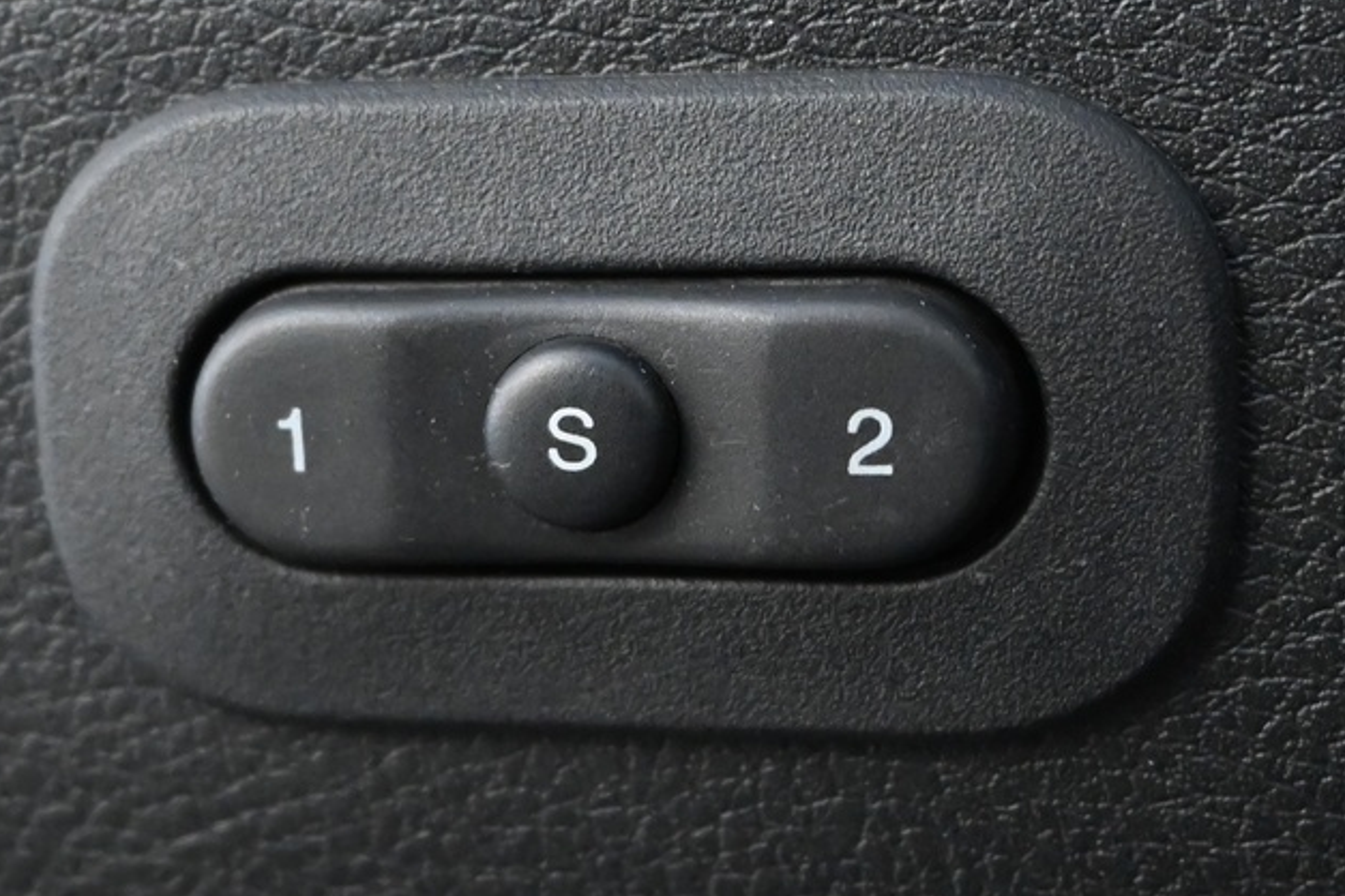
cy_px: 397
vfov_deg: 14.7
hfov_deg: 21.9
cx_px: 594
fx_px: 3474
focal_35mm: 93
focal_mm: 24
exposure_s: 1/25
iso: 3200
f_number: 4.2
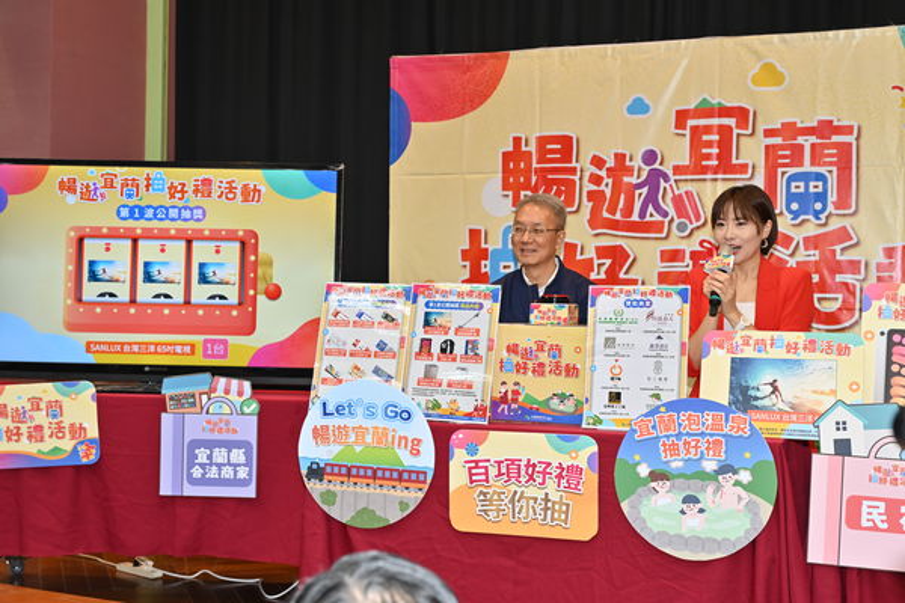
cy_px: 302
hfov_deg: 40.3
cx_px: 452
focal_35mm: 49
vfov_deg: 27.5
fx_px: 1232
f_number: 5.6
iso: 500
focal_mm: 49
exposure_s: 1/60
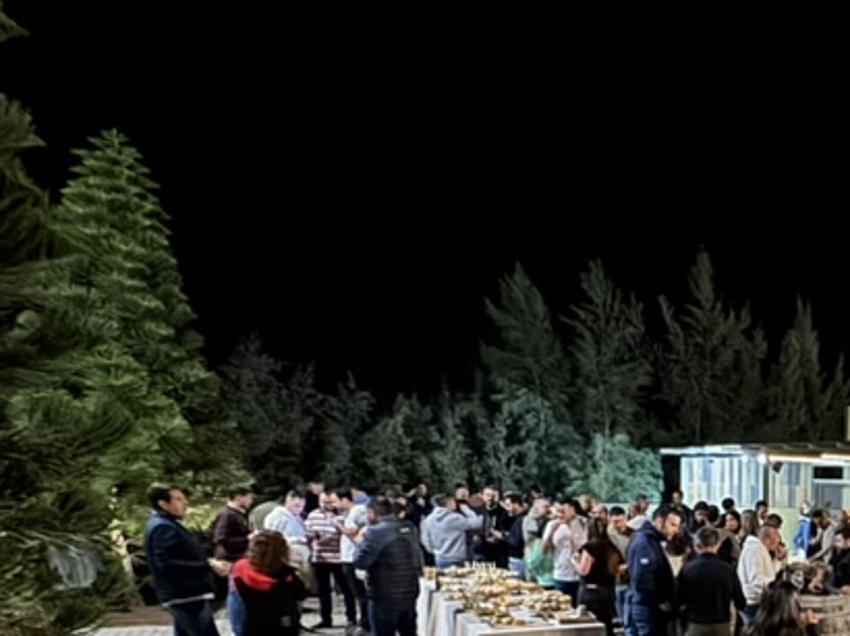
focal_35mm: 35
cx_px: 889
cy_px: 642
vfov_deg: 36.4
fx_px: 859
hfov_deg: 43.4
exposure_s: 1/10
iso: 1250
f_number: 2.2
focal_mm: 2.22
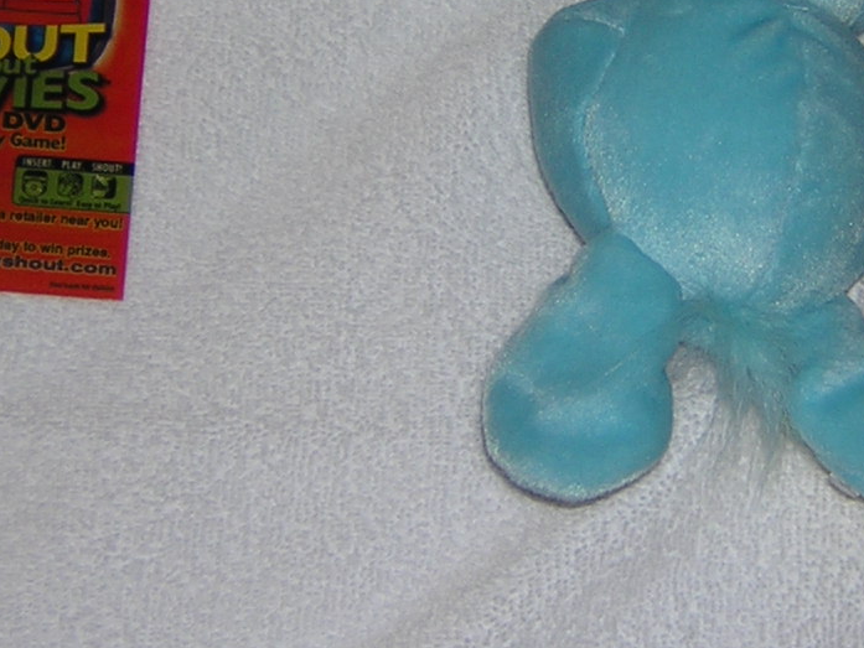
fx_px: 3096
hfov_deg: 15.8
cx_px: 624
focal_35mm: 124
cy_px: 45
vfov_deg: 11.9
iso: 100
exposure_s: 1/60.1
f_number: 3.2
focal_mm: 7.1
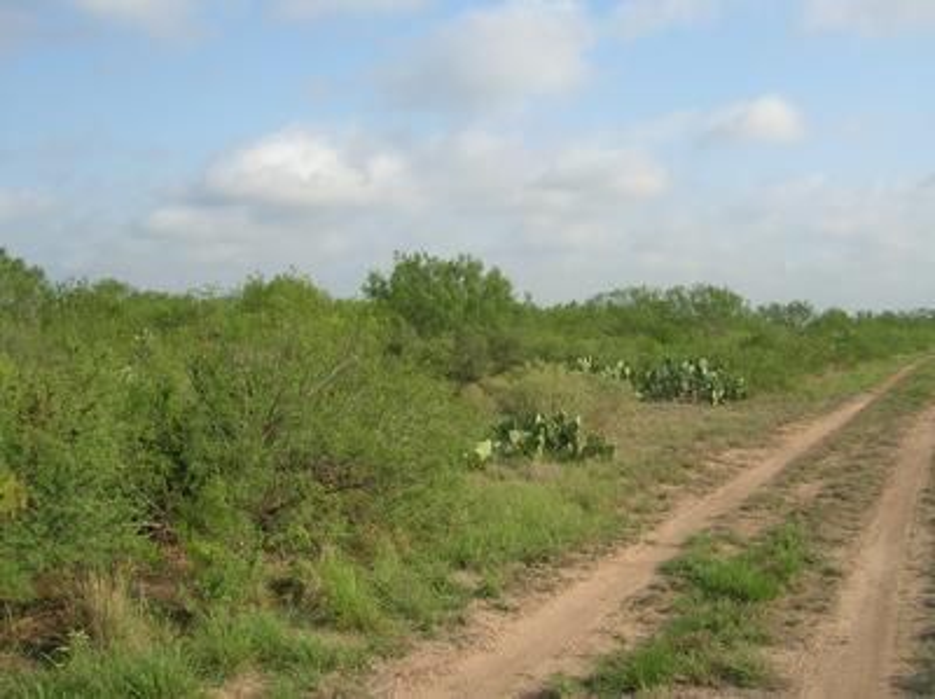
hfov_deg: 54.0
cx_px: 468
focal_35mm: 34
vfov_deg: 41.7
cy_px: 350
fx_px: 917
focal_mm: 5.7
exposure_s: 1/337
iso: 50
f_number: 4.9
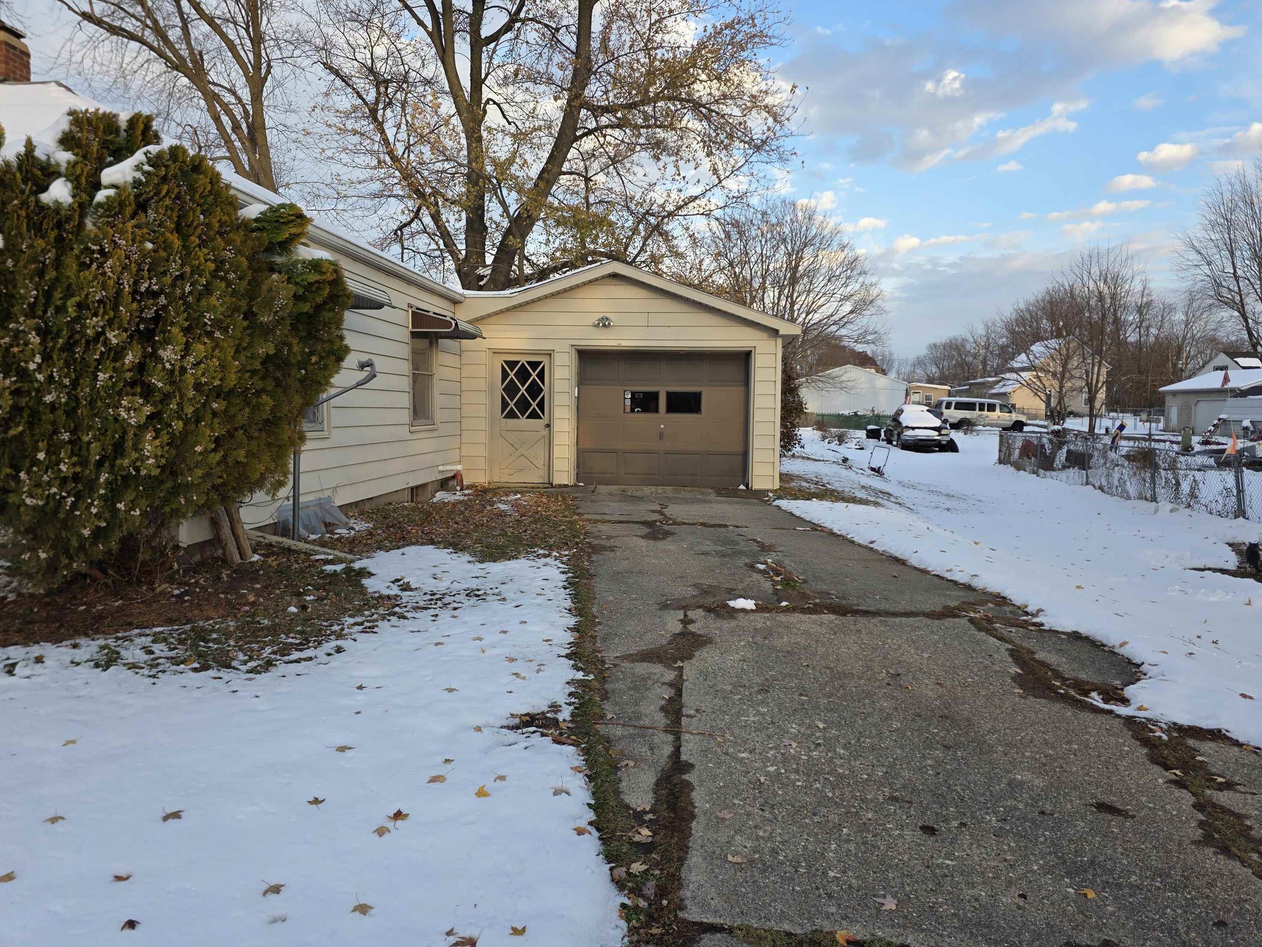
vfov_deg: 56.8
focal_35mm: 24
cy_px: 459
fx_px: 875
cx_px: 644
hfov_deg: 71.6
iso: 32
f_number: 1.7
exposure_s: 1/359
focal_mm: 6.3
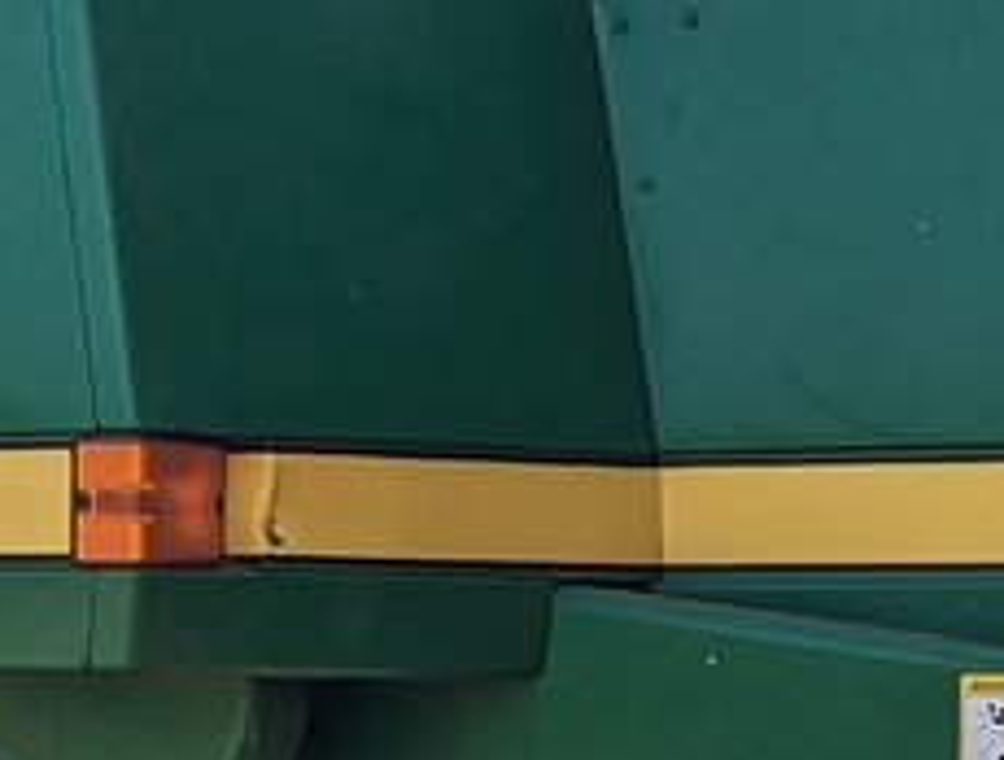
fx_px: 4568
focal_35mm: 157
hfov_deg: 12.4
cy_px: 452
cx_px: -28
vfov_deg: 9.5
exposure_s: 1/2695
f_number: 1.85
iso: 43
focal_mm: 6.81
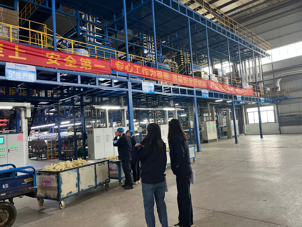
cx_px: 151
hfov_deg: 67.3
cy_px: 114
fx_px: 227
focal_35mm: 26
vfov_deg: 53.1
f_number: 1.6
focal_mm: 5.1
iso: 320
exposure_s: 1/50
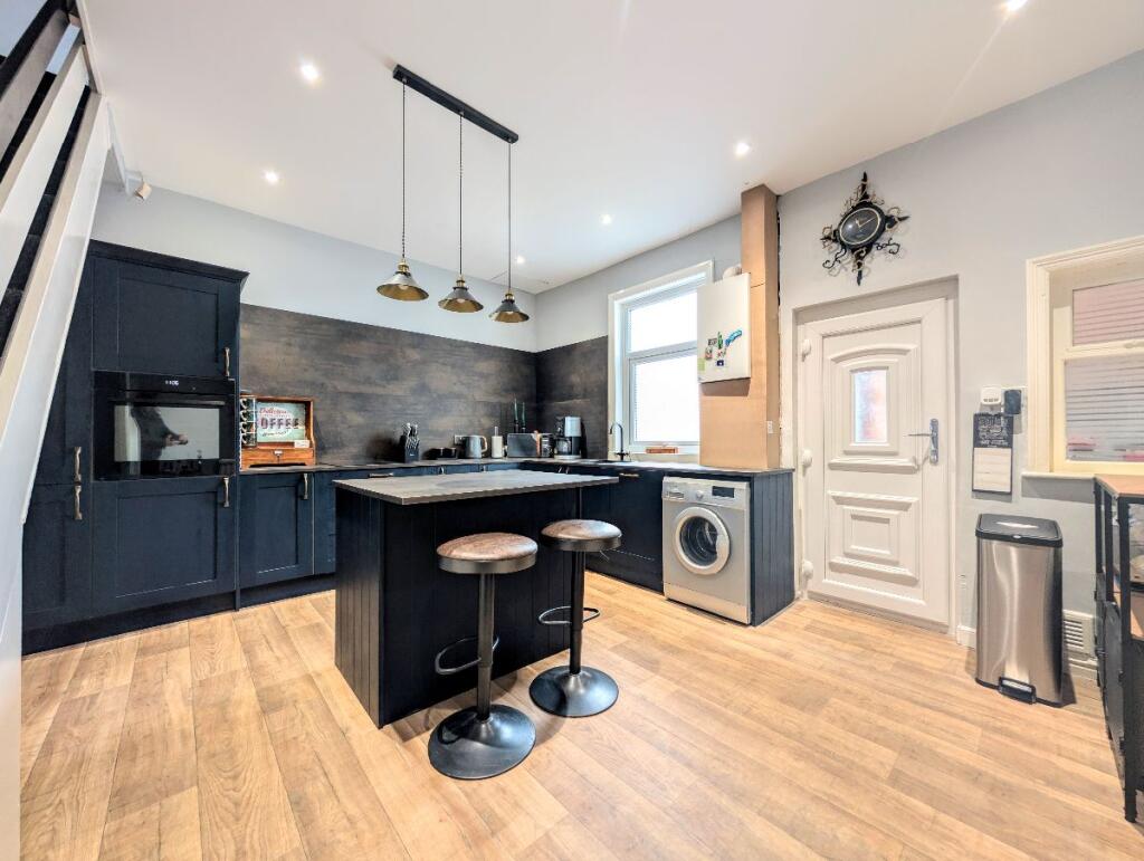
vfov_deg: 94.6
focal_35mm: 12
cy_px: 430
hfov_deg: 110.5
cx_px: 572
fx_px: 397
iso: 48
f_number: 1.7
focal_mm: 2.02
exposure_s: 1/20.9
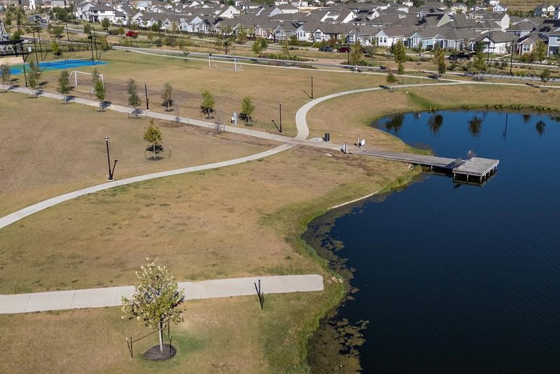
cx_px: 317
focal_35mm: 27
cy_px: 173
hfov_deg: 67.1
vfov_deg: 47.9
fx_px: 420
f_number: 7.1
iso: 200
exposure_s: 1/30
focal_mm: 22
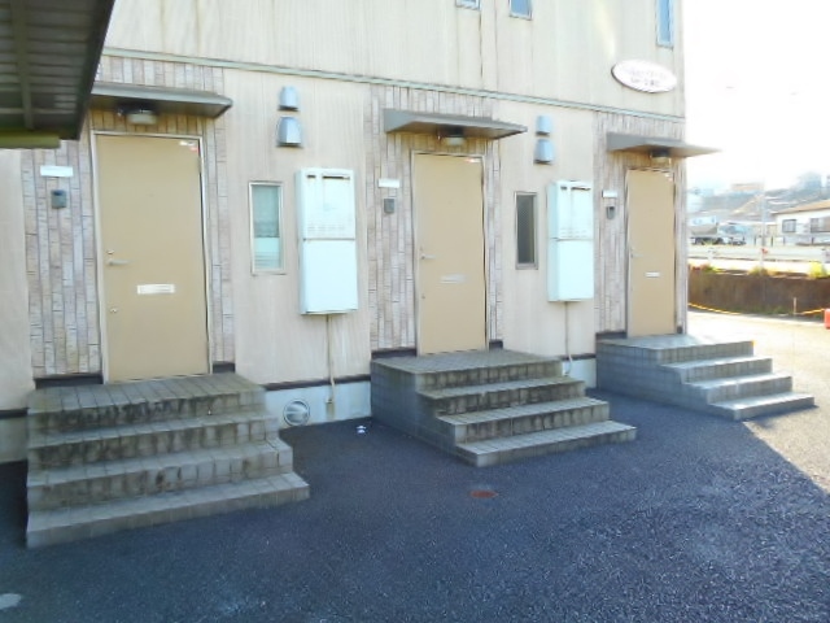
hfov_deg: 61.7
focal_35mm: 29
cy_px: 312
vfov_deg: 48.2
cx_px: 415
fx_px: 695
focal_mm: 5.2
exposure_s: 1/100
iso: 80
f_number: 4
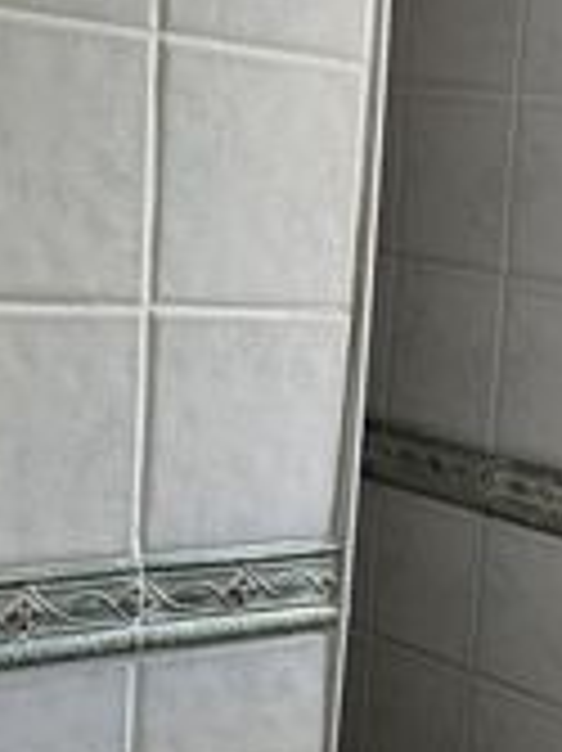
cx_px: 641
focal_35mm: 83
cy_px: 680
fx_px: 1799
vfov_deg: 23.0
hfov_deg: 17.1
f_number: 1.6
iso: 125
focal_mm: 5.1
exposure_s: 1/60
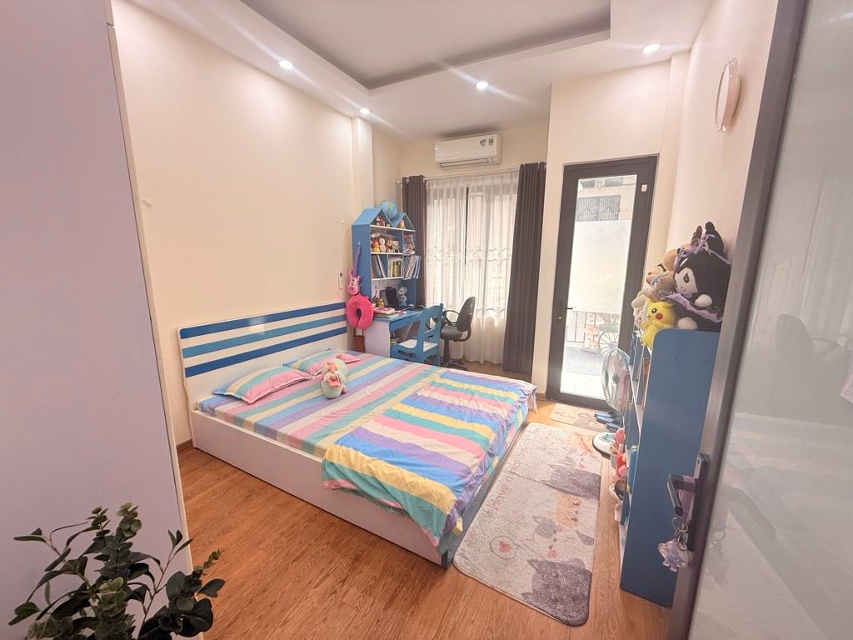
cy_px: 320
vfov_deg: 85.7
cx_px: 426
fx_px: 345
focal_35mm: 14
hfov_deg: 102.1
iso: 125
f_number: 2.2
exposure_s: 1/100
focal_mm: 2.22
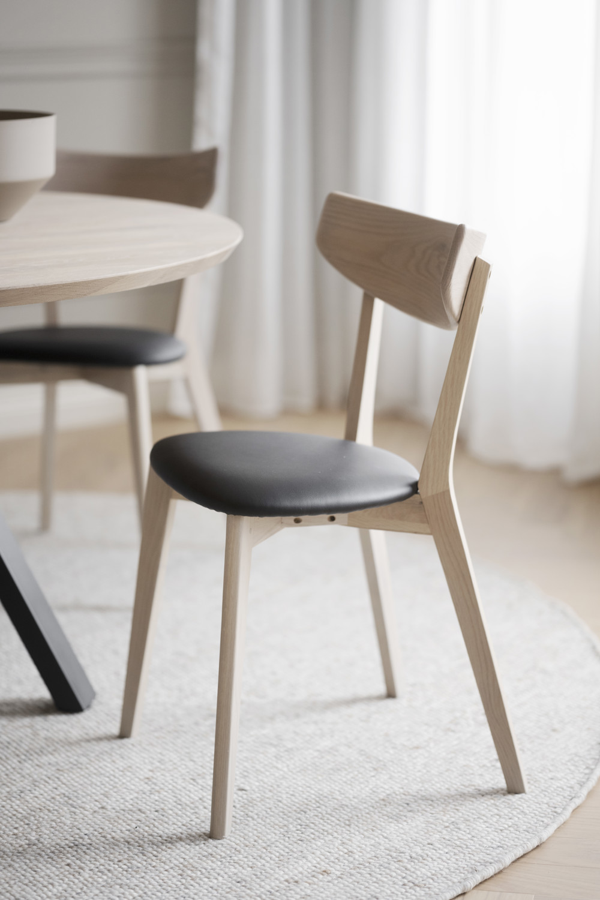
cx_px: 300
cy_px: 450
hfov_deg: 16.1
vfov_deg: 23.9
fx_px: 2125
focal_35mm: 85
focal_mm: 85
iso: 500
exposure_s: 1/400
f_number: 1.8
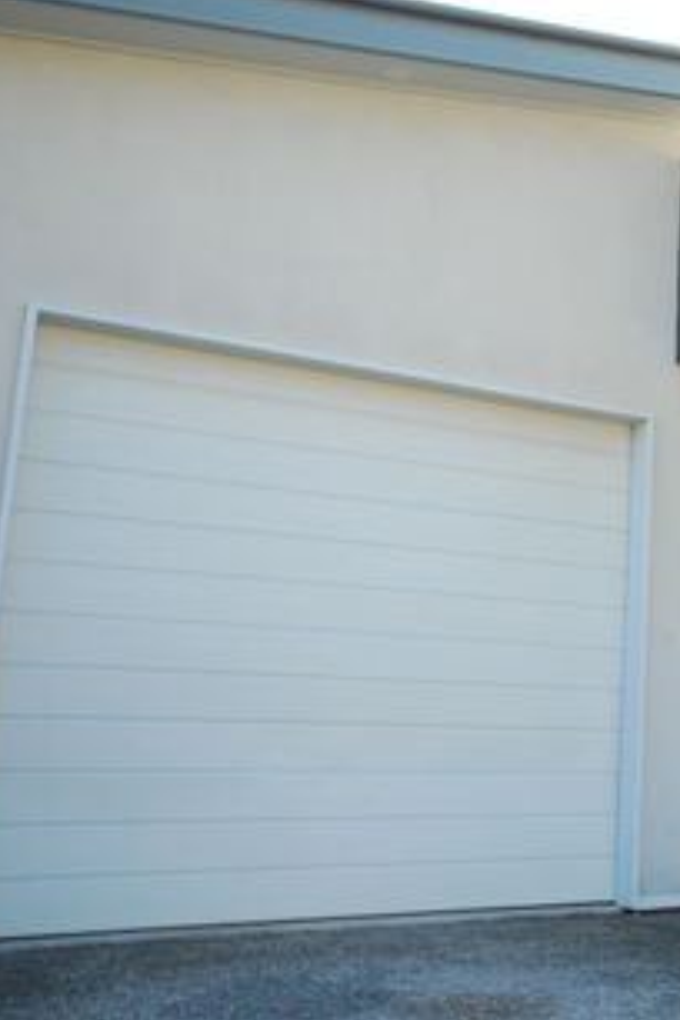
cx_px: 747
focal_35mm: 46
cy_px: 505
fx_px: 1303
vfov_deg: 42.7
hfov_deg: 26.9
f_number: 5
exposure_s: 1/100
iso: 100
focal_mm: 20
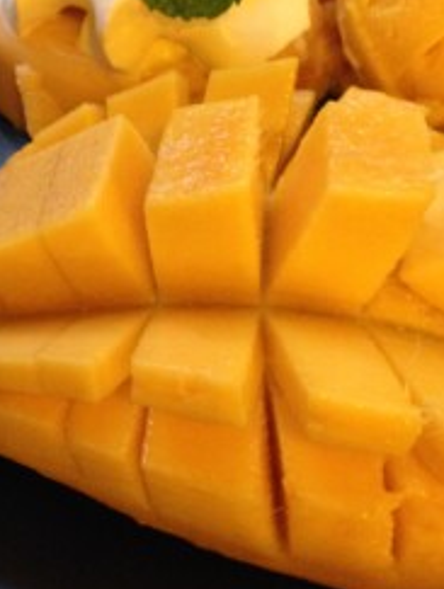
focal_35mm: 61
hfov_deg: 24.1
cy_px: 175
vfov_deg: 31.3
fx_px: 1040
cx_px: 252
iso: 400
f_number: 2.4
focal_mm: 4.12
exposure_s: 1/20
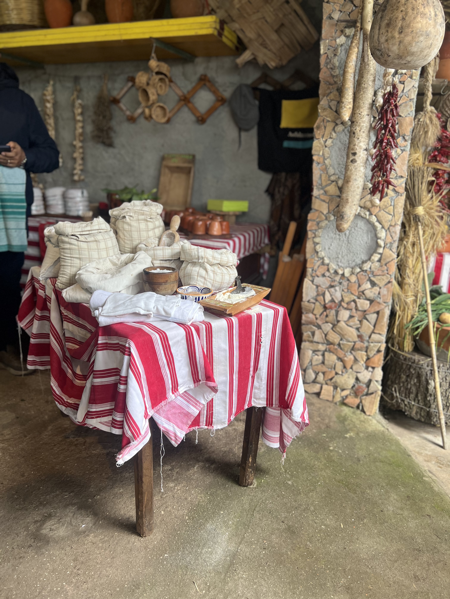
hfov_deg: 53.1
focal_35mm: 26
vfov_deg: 67.3
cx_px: 225
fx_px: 451
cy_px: 300
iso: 80
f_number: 1.5
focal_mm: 5.7
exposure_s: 1/121
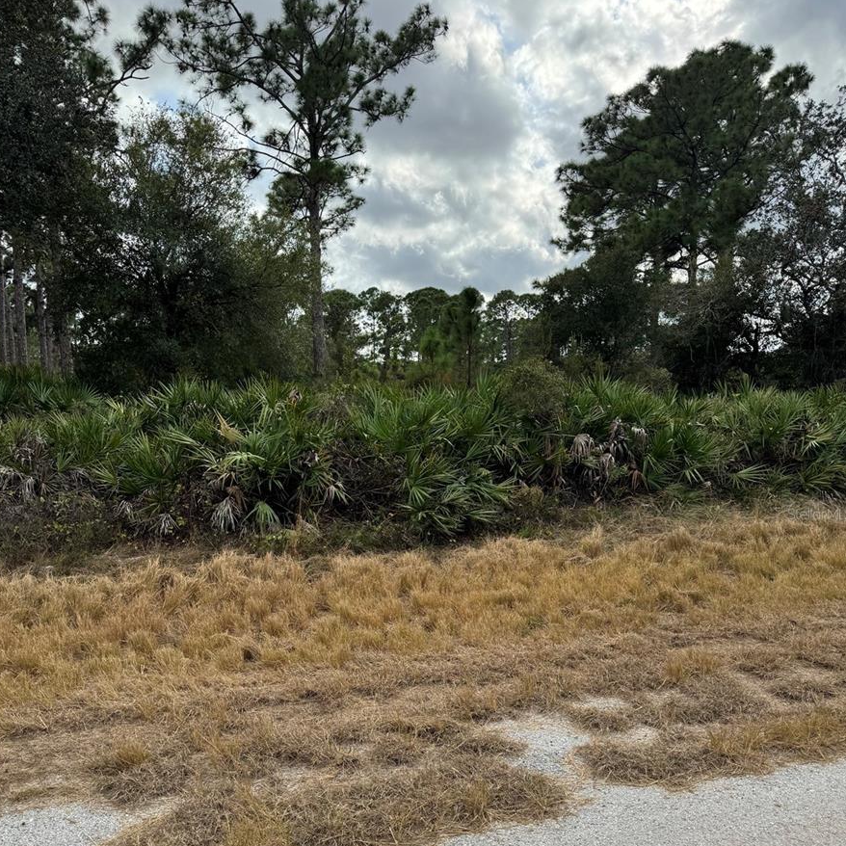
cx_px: 422
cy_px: 514
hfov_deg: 55.6
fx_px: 802
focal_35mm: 29
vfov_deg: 55.2
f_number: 1.78
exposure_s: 1/2331
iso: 80
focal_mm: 6.76
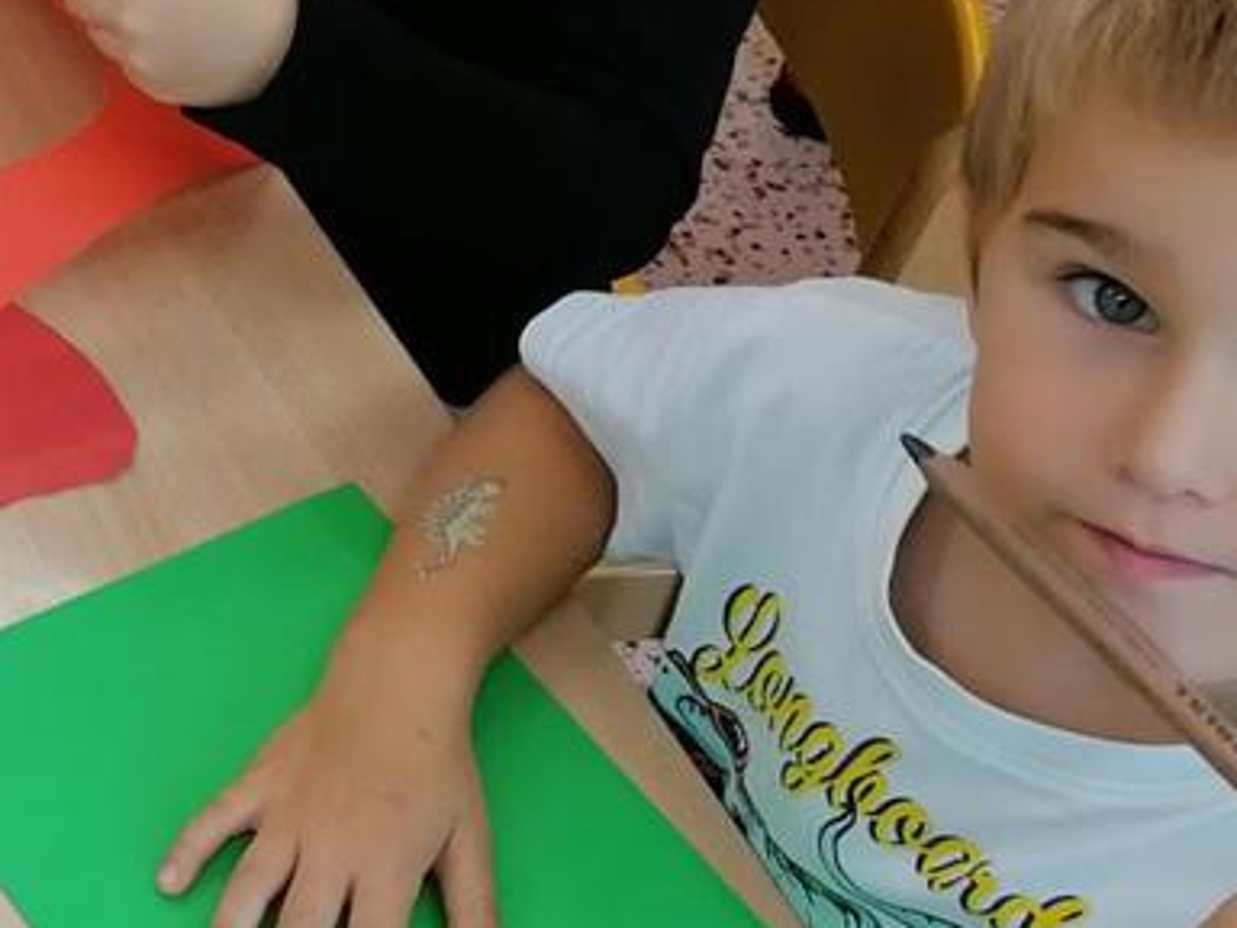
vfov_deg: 15.3
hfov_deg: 18.6
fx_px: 3359
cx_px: -577
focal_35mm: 94
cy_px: -81
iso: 100
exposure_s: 1/100
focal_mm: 4.75
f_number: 1.8
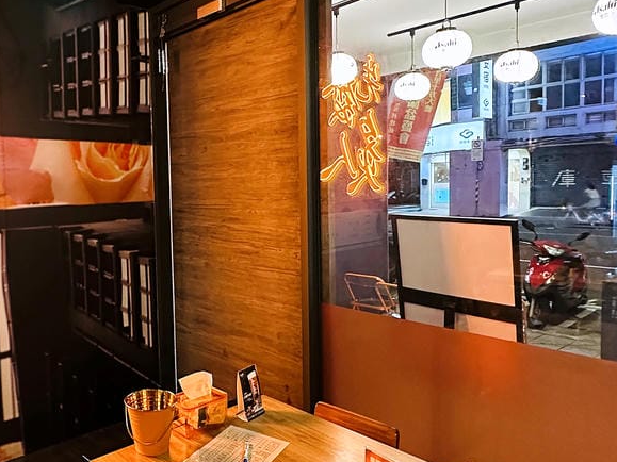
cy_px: 218
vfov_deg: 48.2
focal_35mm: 29
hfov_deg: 58.6
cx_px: 157
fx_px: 517
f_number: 2.2
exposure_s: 1/60
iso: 1000
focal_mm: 2.22
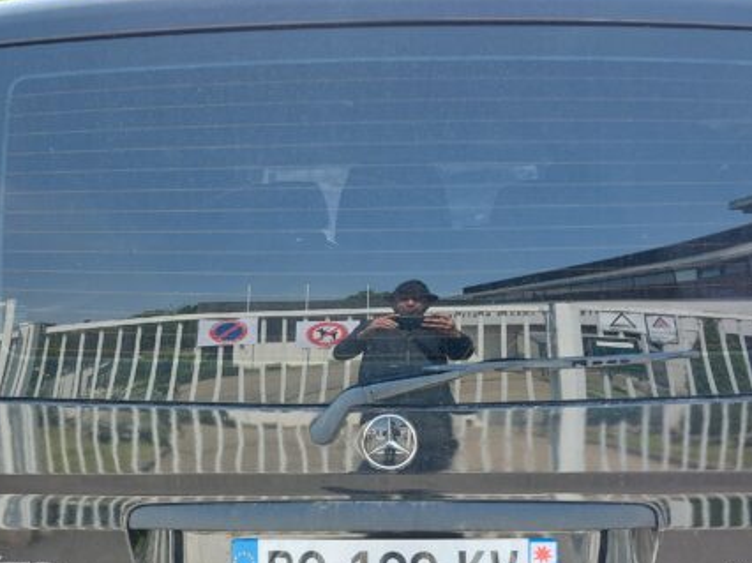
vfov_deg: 29.8
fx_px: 1020
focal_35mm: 47
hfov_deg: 40.5
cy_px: 482
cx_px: 367
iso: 25
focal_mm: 5.23
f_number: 1.8
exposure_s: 1/153
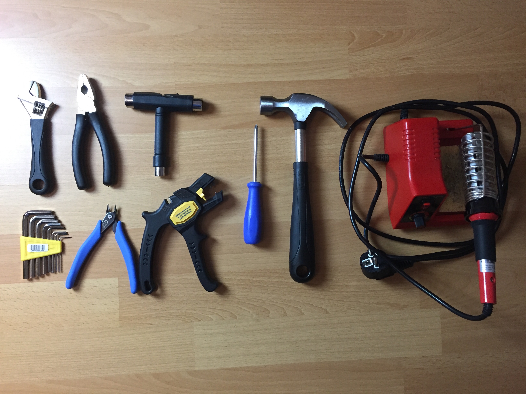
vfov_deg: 48.2
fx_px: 441
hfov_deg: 61.7
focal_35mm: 29
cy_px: 197
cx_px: 263
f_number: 2.2
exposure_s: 1/33
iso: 250
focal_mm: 4.15
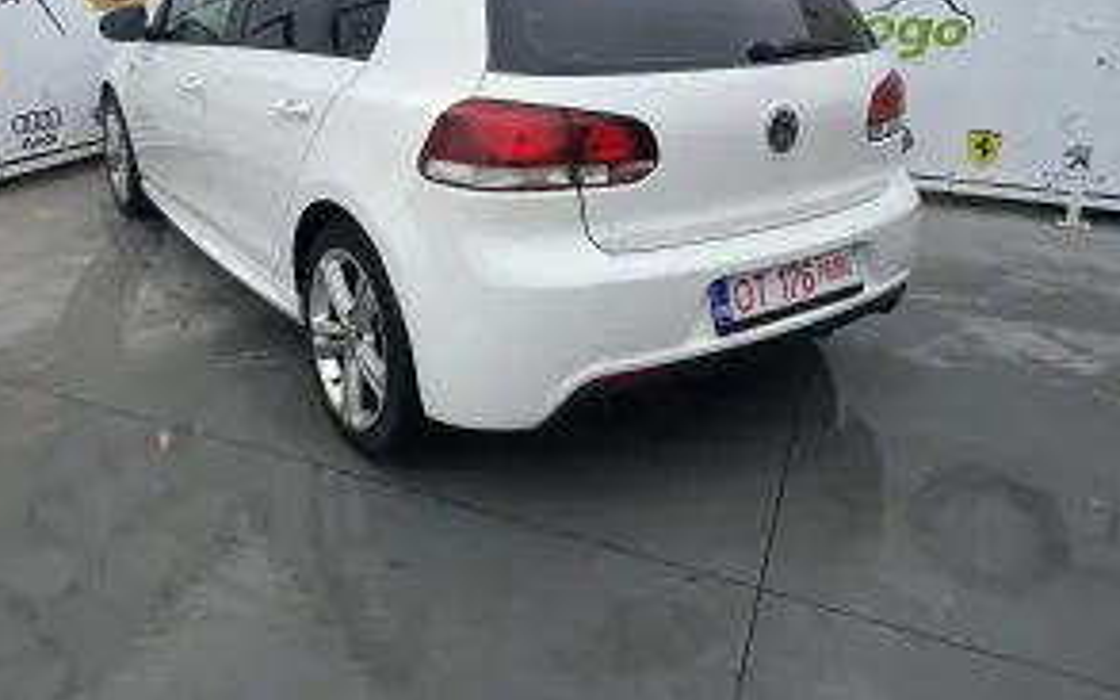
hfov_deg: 62.9
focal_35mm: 30
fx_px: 916
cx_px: 528
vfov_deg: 40.8
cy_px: 187
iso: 200
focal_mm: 6.3
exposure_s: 1/180
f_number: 1.7
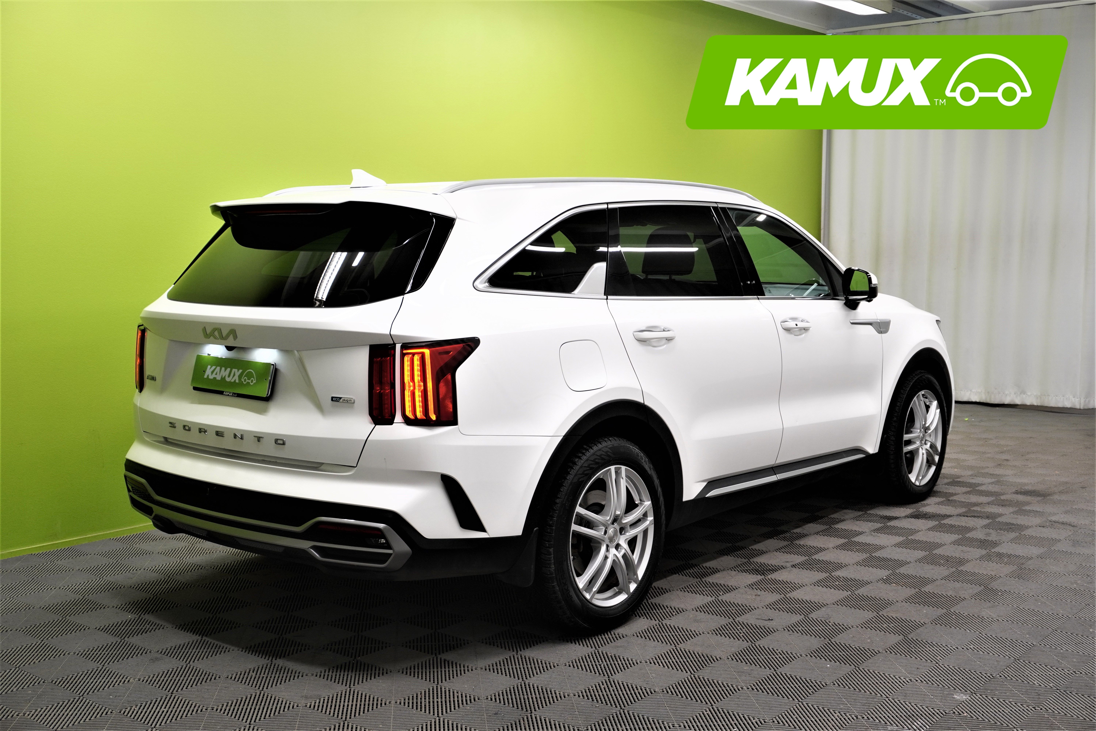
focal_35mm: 40
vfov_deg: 33.0
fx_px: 1233
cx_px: 548
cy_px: 366
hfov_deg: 47.9
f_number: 7.1
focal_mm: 27
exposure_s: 1/20
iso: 320
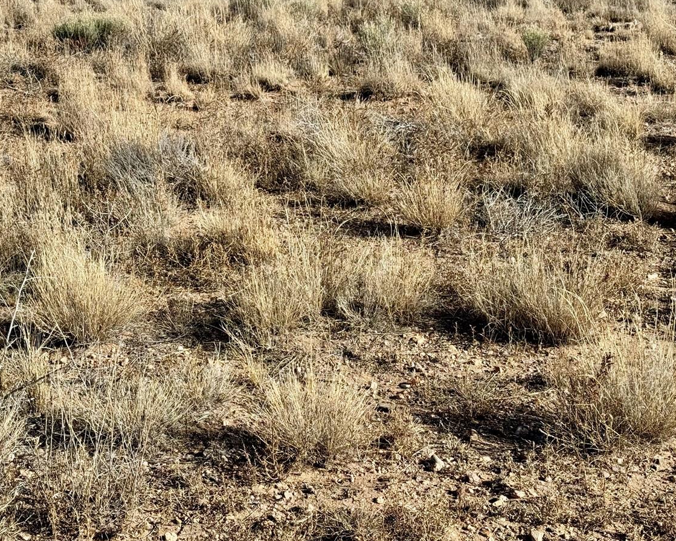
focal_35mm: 67
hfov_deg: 28.3
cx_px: 335
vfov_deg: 22.7
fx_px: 1340
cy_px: 184
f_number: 1.78
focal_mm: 6.76
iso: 64
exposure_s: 1/4608
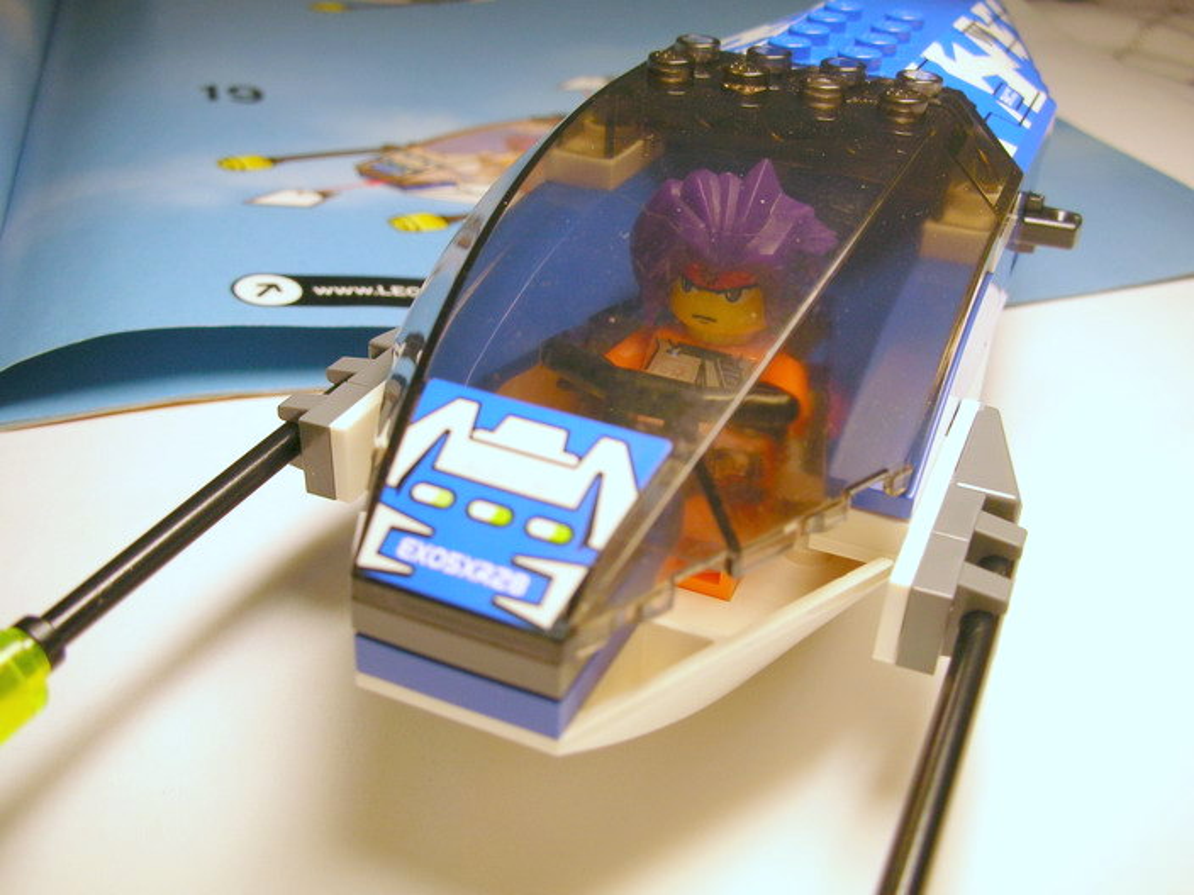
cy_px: 448
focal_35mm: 35
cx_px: 597
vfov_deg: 40.7
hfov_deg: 52.6
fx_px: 1207
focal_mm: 5.8
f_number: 3
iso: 50
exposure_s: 1/86.8
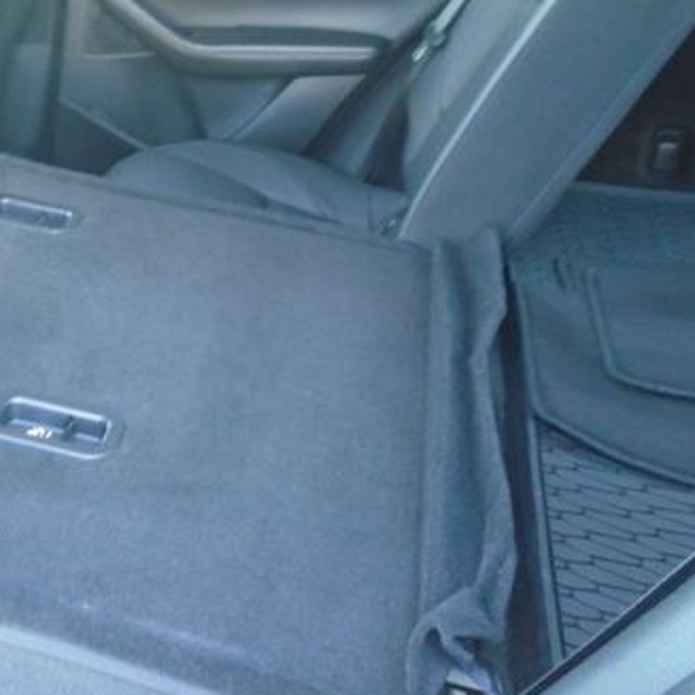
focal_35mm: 45
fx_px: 1022
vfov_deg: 37.3
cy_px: 251
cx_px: 140
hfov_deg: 36.3
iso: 400
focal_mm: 4.6
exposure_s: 1/10
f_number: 3.2
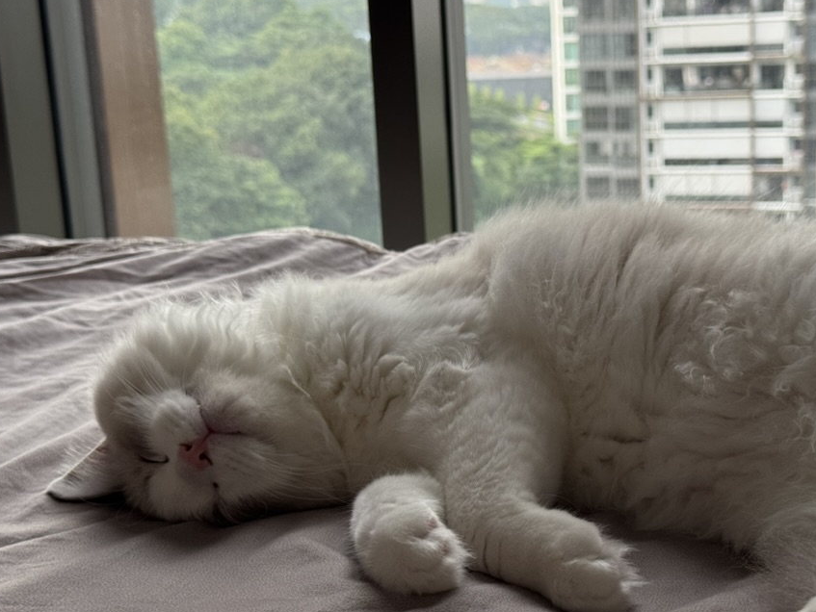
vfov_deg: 25.2
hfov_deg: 33.1
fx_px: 1368
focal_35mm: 58
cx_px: 480
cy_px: 264
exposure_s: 1/60
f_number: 1.78
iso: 200
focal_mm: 6.76
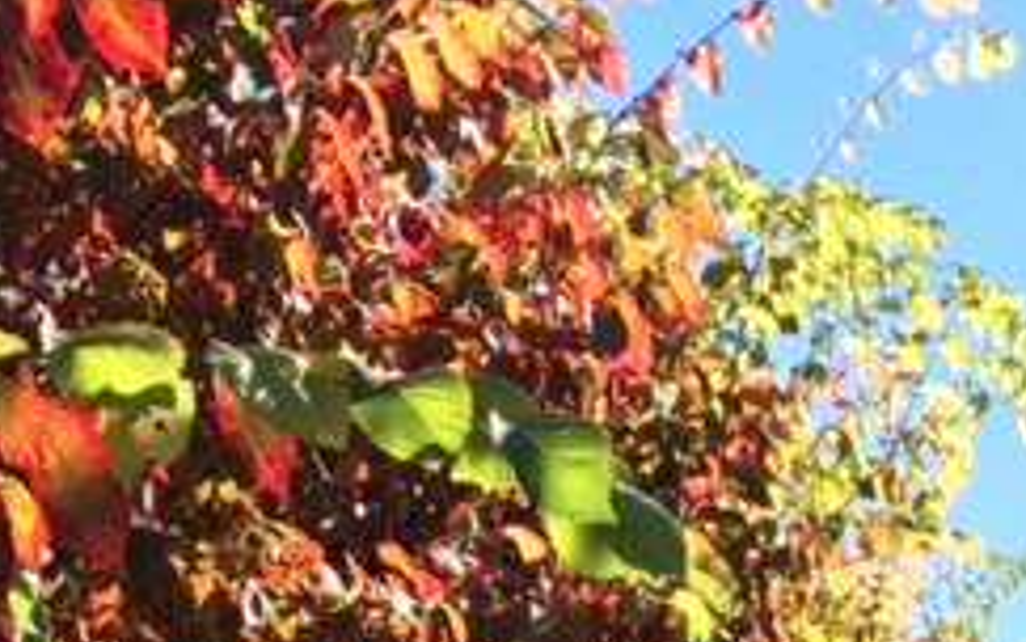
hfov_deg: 24.3
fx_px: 2265
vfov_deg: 14.9
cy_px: 976
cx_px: 1047
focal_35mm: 81
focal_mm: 4.15
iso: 32
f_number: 2.2
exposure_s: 1/912
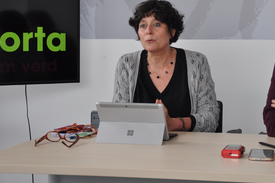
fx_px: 672
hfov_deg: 23.0
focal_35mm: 88
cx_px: 187
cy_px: 57
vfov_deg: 15.5
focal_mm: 38
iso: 400
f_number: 5
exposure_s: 1/100
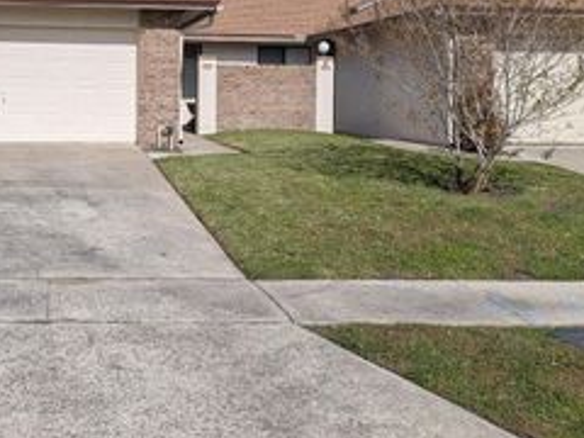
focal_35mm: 50
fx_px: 844
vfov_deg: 28.5
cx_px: 151
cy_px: 84
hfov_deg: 37.3
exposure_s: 1/2865
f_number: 1.7
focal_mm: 4.53
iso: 33
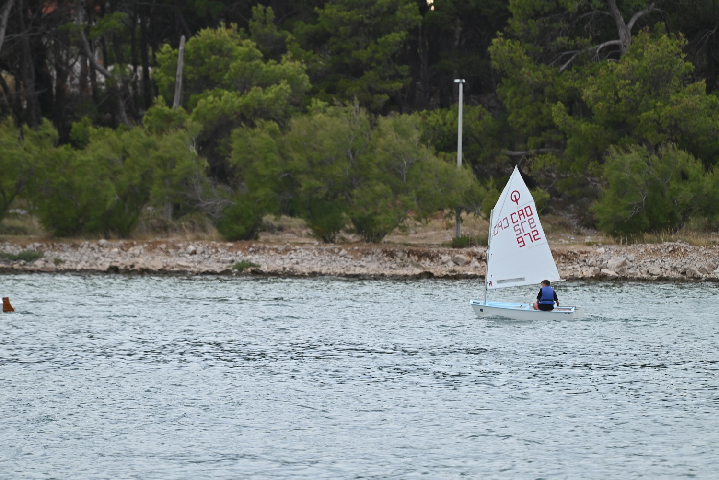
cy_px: 240
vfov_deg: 4.6
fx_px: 5993
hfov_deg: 6.9
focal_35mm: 300
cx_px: 360
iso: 250
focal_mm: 300
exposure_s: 1/400
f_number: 5.6
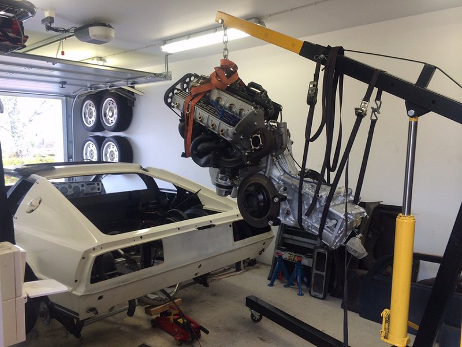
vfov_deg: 46.8
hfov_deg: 60.0
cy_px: 174
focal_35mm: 30
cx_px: 231
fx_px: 400
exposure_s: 1/100
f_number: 2.2
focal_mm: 4.12
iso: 64
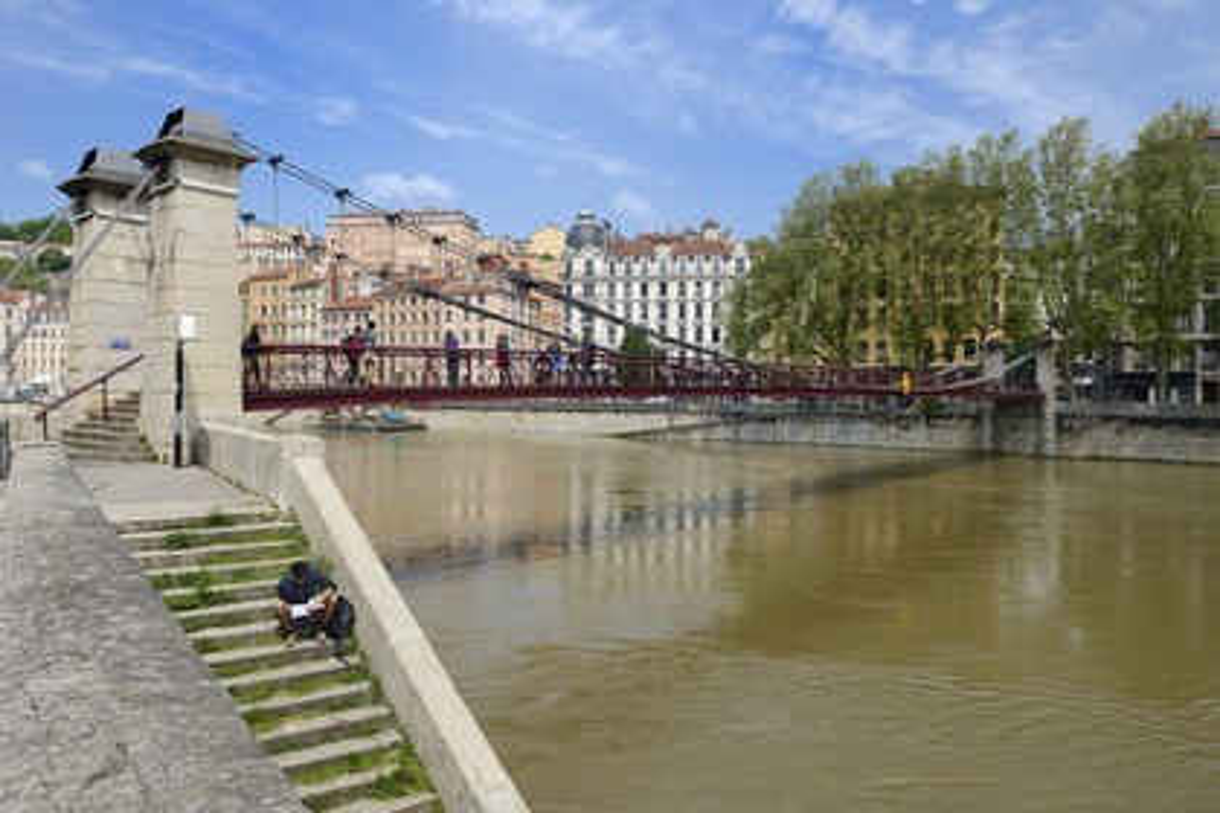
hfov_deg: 73.7
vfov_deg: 53.1
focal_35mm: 24
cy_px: 406
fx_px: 813
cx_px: 610
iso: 100
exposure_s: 1/200
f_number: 10
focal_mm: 24
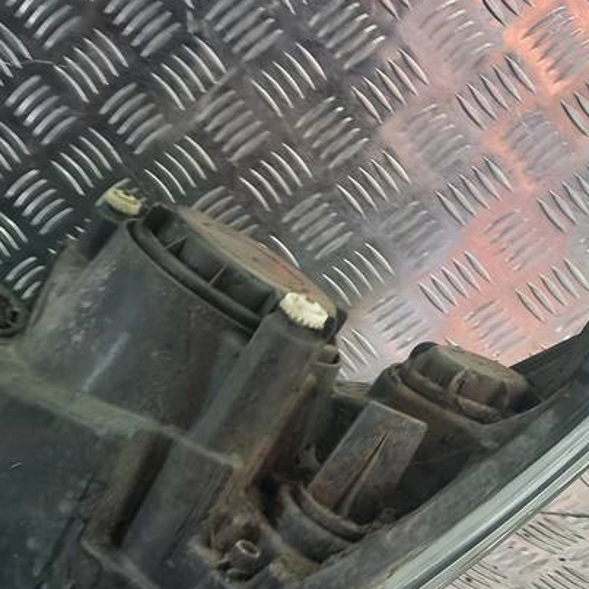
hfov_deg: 29.8
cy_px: 423
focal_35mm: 56
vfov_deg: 30.2
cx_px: 117
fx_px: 1078
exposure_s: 1/50
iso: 64
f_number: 1.8
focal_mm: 4.6
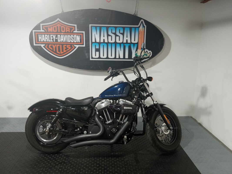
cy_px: 87
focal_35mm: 28
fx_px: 188
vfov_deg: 49.7
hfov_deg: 63.4
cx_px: 116
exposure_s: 1/40
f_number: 2.2
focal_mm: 3.71
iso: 340
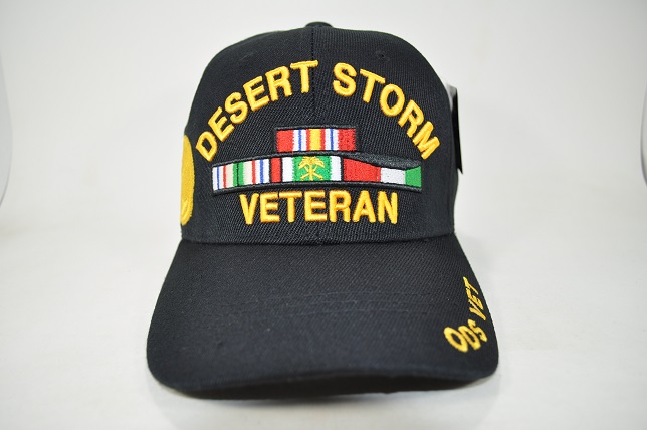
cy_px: 215
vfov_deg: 47.8
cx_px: 324
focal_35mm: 27
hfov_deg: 67.4
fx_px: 485
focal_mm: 18
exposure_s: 1/200
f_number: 3.5
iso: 200
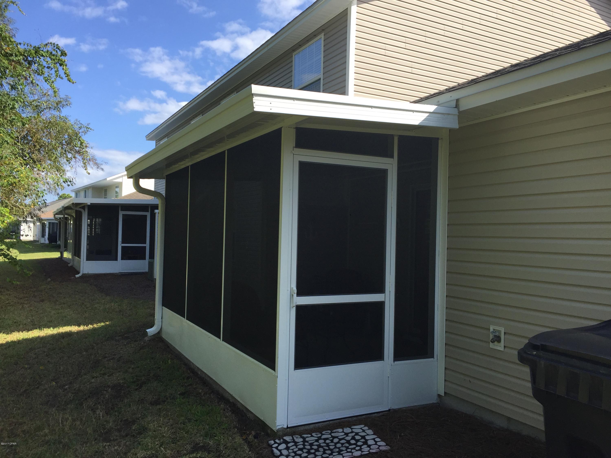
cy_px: 229
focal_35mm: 29
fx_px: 512
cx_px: 306
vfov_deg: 48.2
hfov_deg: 61.7
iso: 32
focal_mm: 4.15
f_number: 2.2
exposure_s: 1/942
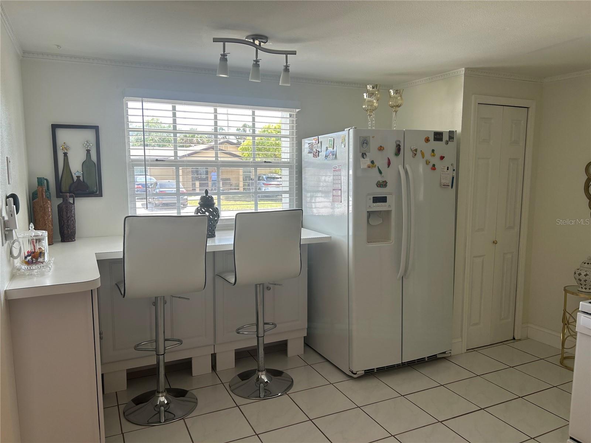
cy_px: 222
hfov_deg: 67.3
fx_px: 444
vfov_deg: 53.1
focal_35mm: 26
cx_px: 296
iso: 40
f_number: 1.5
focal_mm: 5.7
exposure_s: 1/150
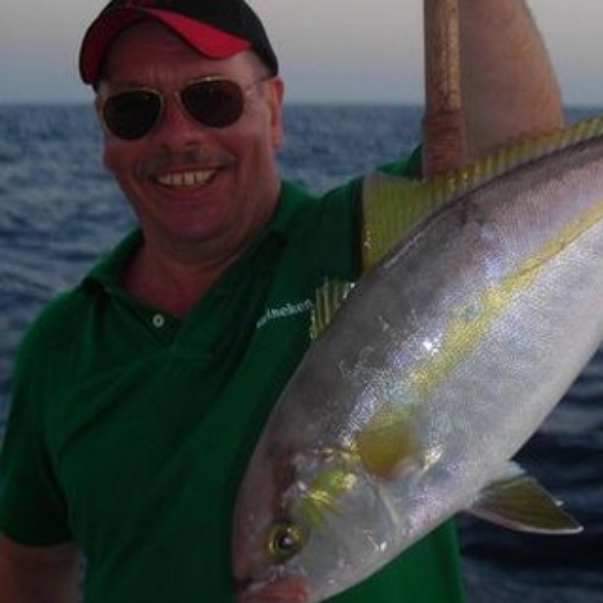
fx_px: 1301
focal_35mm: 66
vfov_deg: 26.1
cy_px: 258
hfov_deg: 25.9
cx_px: 430
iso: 50
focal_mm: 6.3
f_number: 3.2
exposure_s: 1/30
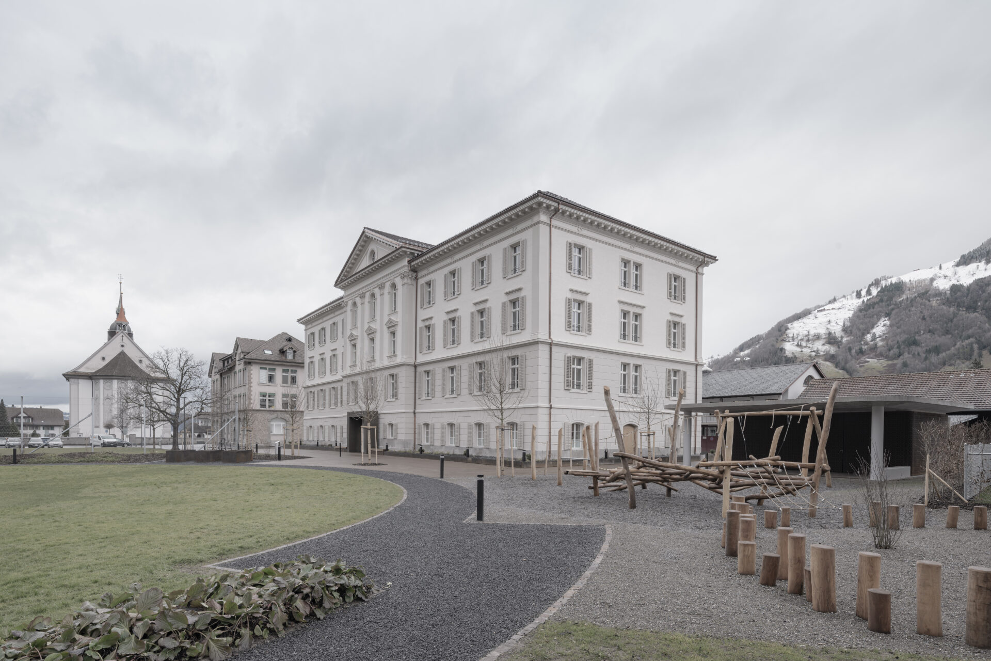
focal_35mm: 19
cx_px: 496
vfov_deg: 64.6
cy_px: 330
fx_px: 523
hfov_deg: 86.9
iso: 64
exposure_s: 1/25
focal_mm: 19
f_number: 10
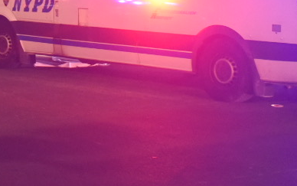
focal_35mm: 136
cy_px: -91
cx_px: -149
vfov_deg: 9.4
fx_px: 1101
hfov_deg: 14.3
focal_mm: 32
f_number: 2.8
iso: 4000
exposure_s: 1/80
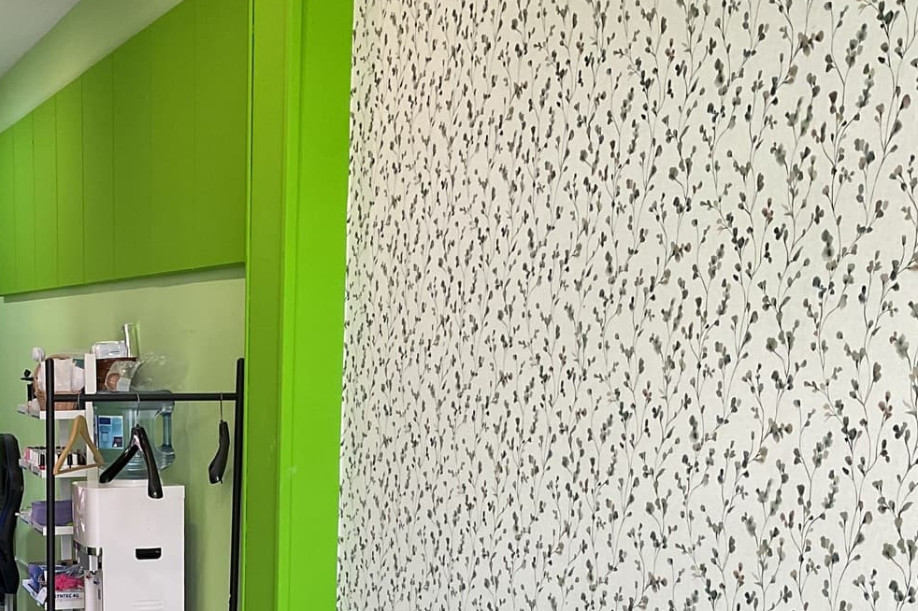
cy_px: 645
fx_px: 1504
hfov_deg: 32.8
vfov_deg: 21.9
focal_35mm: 59
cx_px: 155
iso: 50
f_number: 1.8
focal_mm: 3
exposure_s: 1/60
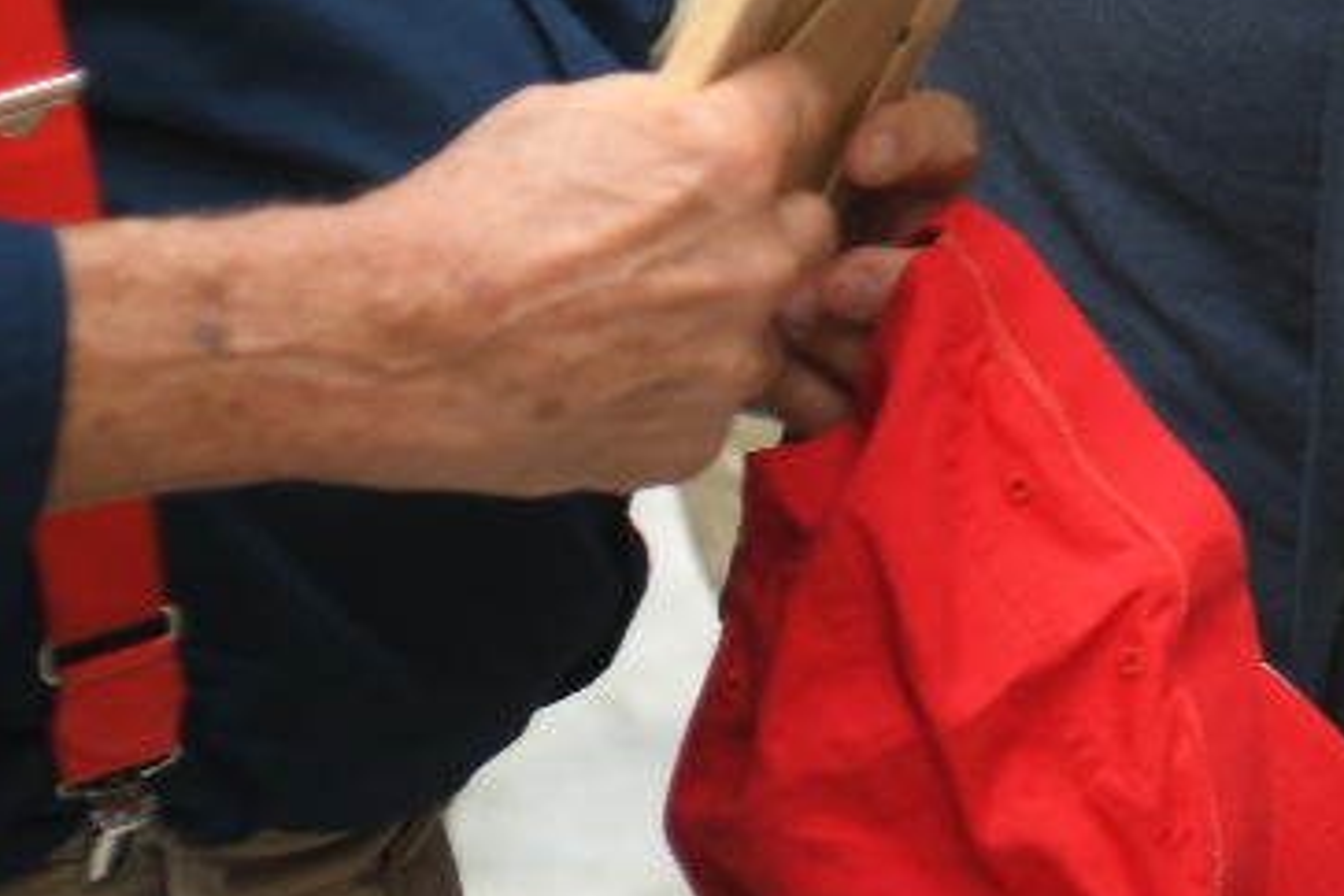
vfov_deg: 6.2
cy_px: -1029
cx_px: 1451
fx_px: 7989
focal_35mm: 214
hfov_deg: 9.5
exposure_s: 1/400
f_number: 2.8
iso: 200
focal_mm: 48
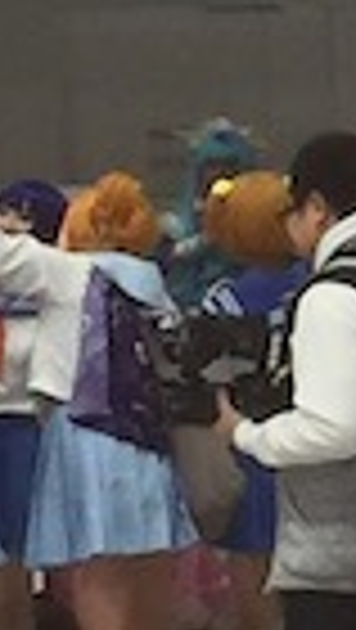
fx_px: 4822
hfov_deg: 4.0
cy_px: 72
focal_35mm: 288
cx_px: 1361
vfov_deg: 7.5
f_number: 2.2
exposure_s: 1/30
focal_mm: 4.15
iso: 32
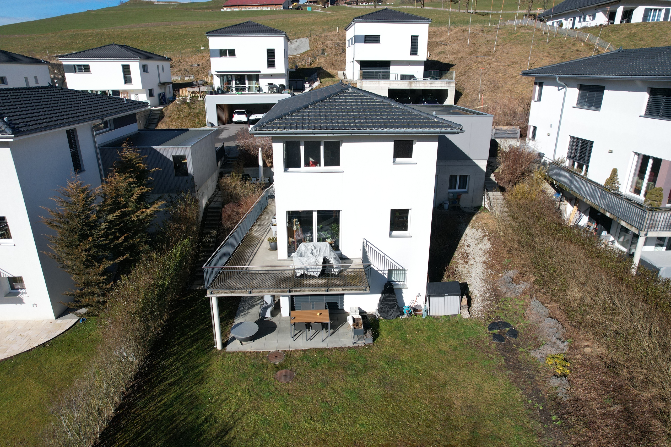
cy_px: 224
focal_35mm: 22
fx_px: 410
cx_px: 336
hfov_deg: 78.6
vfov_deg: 57.2
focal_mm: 8.38
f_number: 2.8
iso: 100
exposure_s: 1/2000
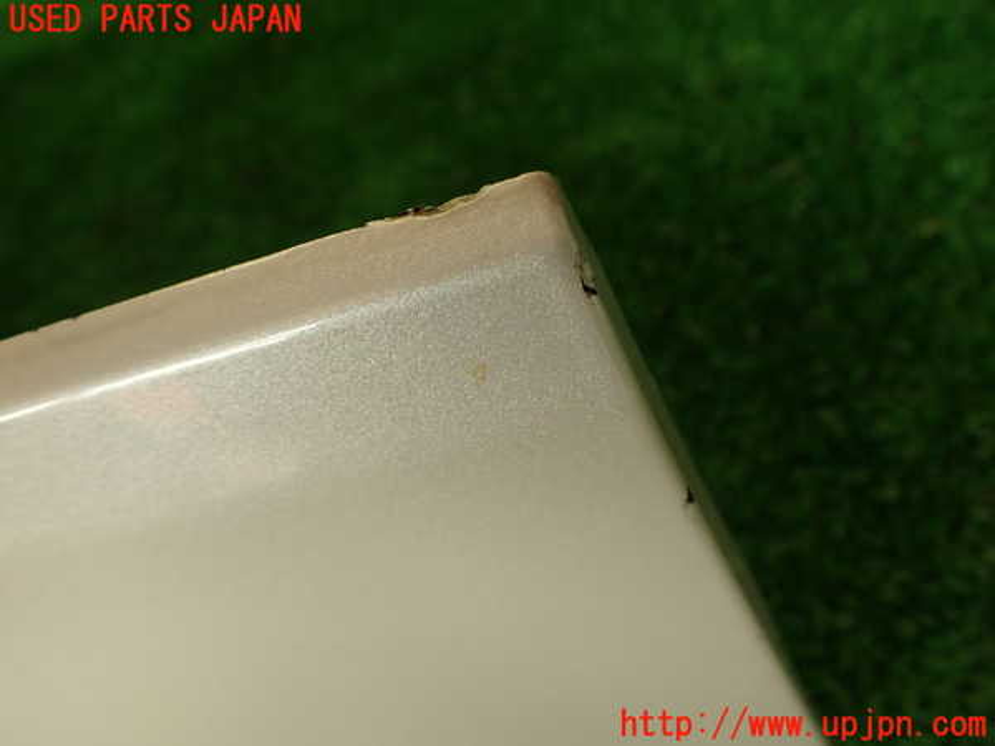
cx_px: 498
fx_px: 862
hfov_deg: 60.0
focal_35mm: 30
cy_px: 373
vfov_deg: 46.8
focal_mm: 5.4
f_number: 2.3
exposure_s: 1/60
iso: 100
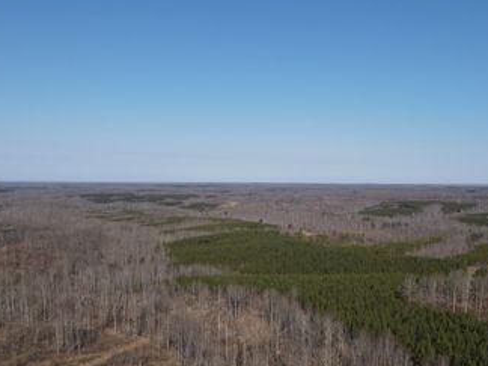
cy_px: 242
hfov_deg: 49.9
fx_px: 522
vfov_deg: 38.3
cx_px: 285
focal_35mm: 37
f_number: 2.8
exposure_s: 1/1000
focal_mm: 4.5
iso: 110
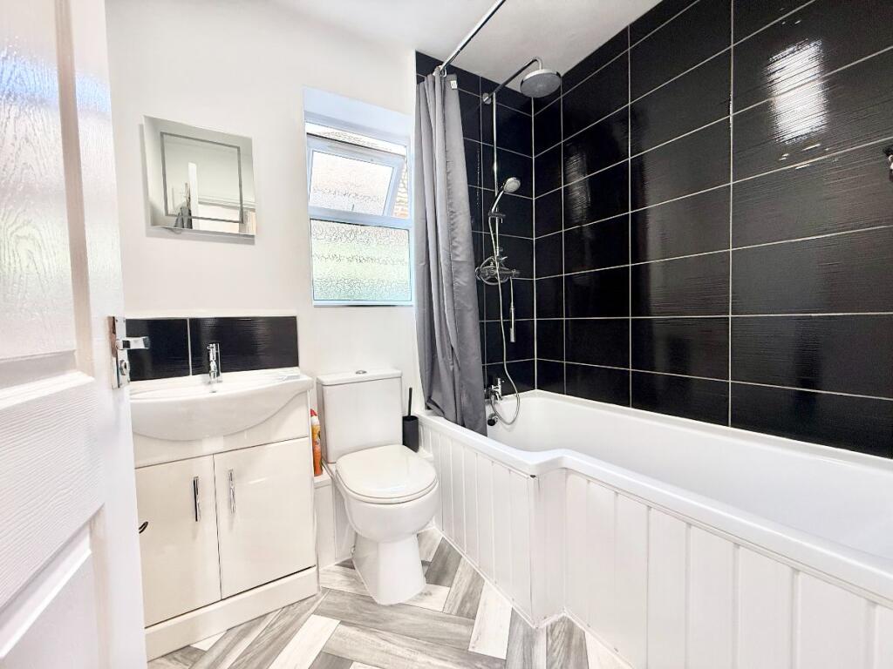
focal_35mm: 14
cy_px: 334
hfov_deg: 102.1
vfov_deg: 85.7
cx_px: 446
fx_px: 361
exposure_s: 1/100
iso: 200
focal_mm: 2.22
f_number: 2.2
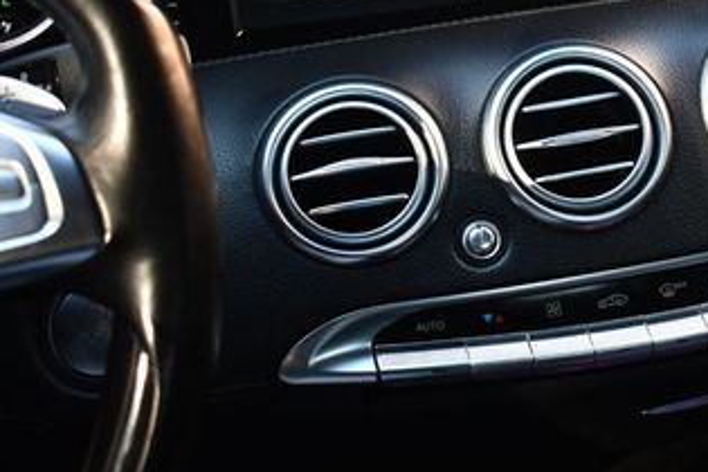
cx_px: 647
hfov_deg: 28.8
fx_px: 1318
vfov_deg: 20.1
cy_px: 110
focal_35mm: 67
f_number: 3.8
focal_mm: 22
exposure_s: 1/125
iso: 900
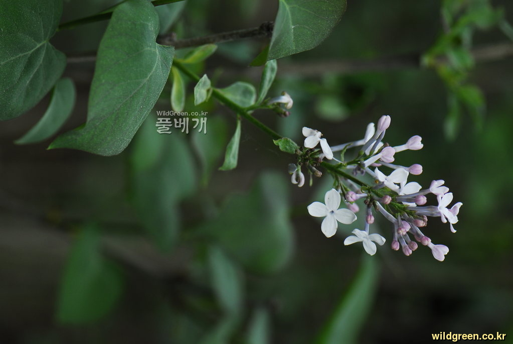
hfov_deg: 13.0
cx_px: 256
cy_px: 172
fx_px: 2247
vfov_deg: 8.7
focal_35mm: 158
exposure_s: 1/90
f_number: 5
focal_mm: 105
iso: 320
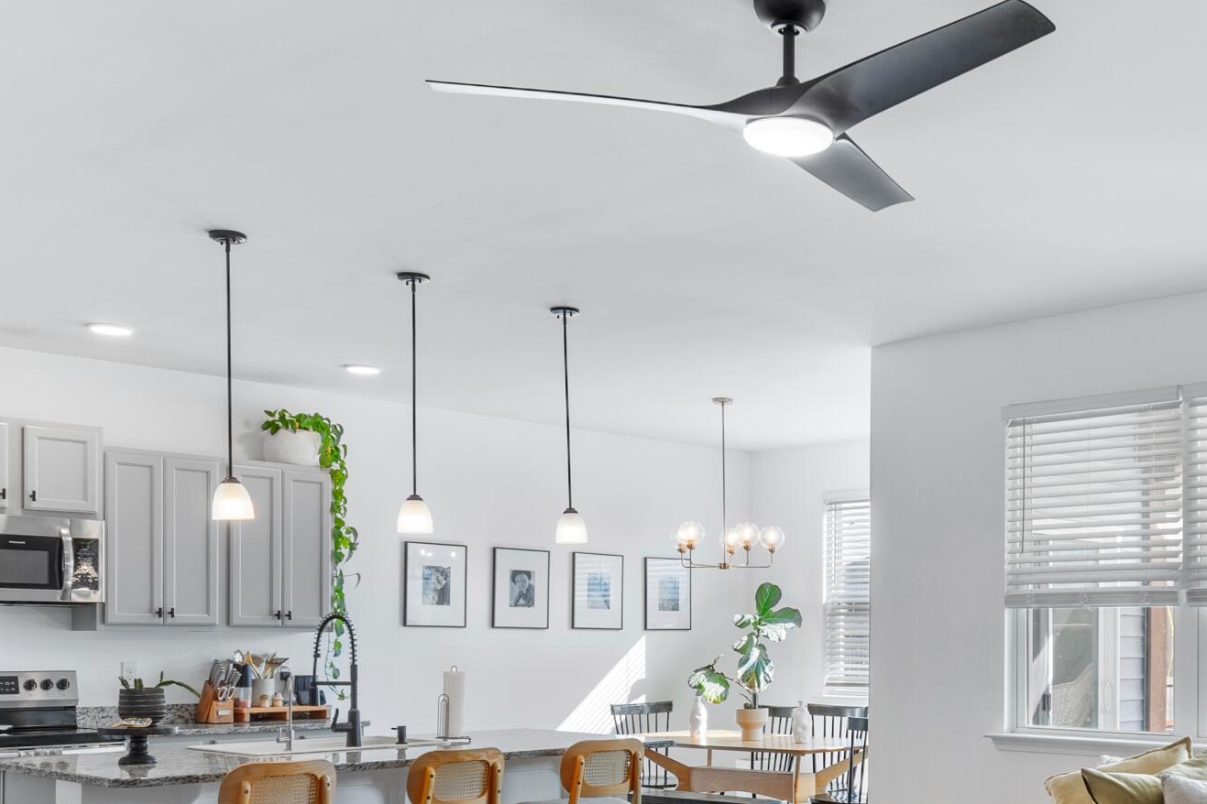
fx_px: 1375
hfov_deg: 45.1
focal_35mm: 41
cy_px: 664
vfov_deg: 31.6
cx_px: 960
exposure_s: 1/6
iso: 100
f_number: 4.8
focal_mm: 12
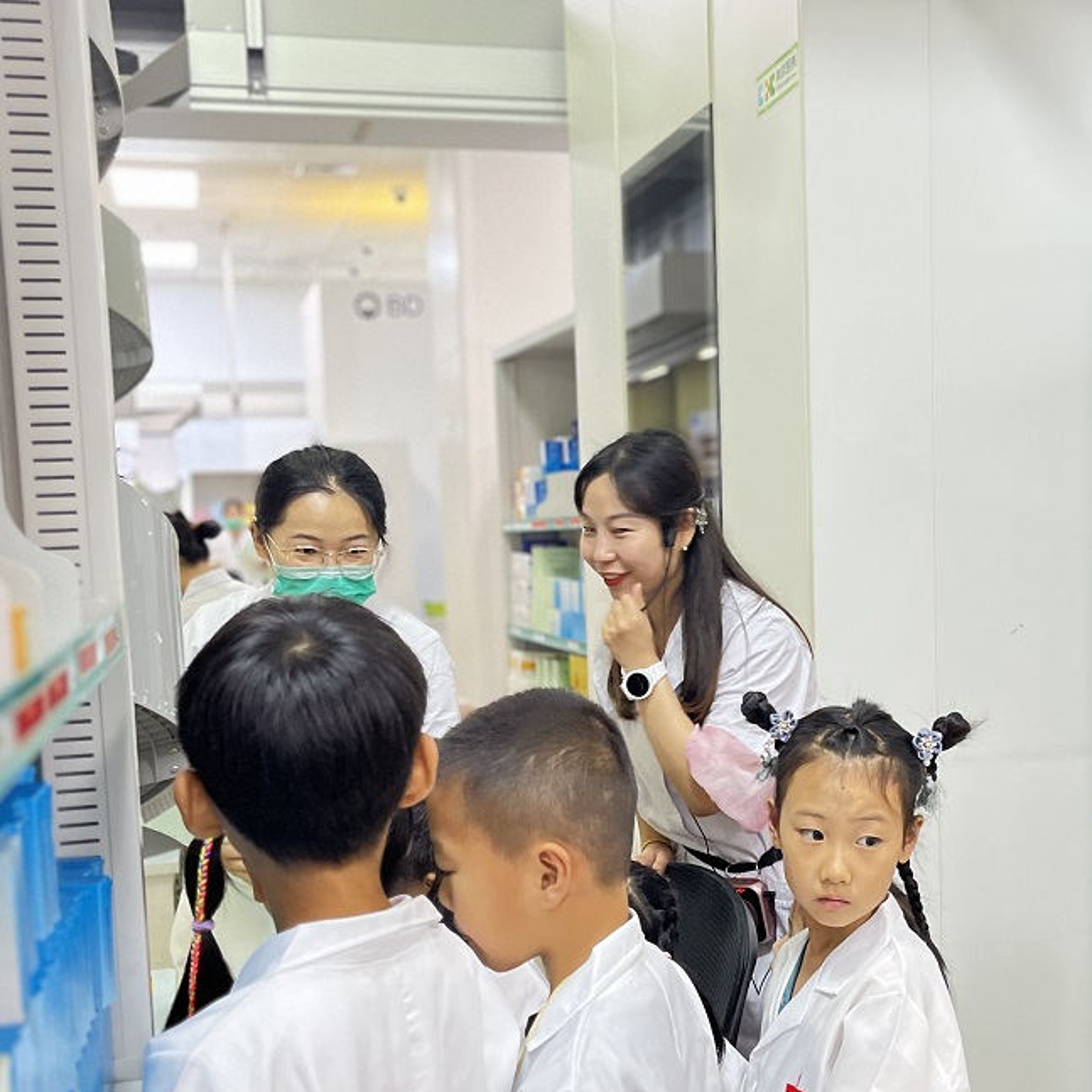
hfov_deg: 39.0
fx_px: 1535
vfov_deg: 39.1
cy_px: 631
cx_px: 643
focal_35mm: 43
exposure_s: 1/33
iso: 400
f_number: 1.6
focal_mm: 5.1
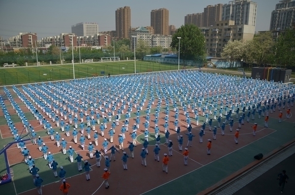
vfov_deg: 47.7
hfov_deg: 67.5
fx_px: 221
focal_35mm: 27
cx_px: 148
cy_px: 98
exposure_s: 1/2000
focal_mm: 18
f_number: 3.5
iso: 100
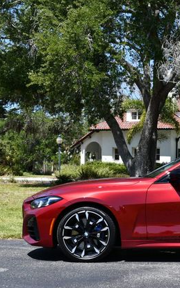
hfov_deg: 15.4
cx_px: 210
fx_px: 643
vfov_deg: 25.2
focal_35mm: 82
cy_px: 148
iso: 125
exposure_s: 1/250
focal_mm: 26
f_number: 8
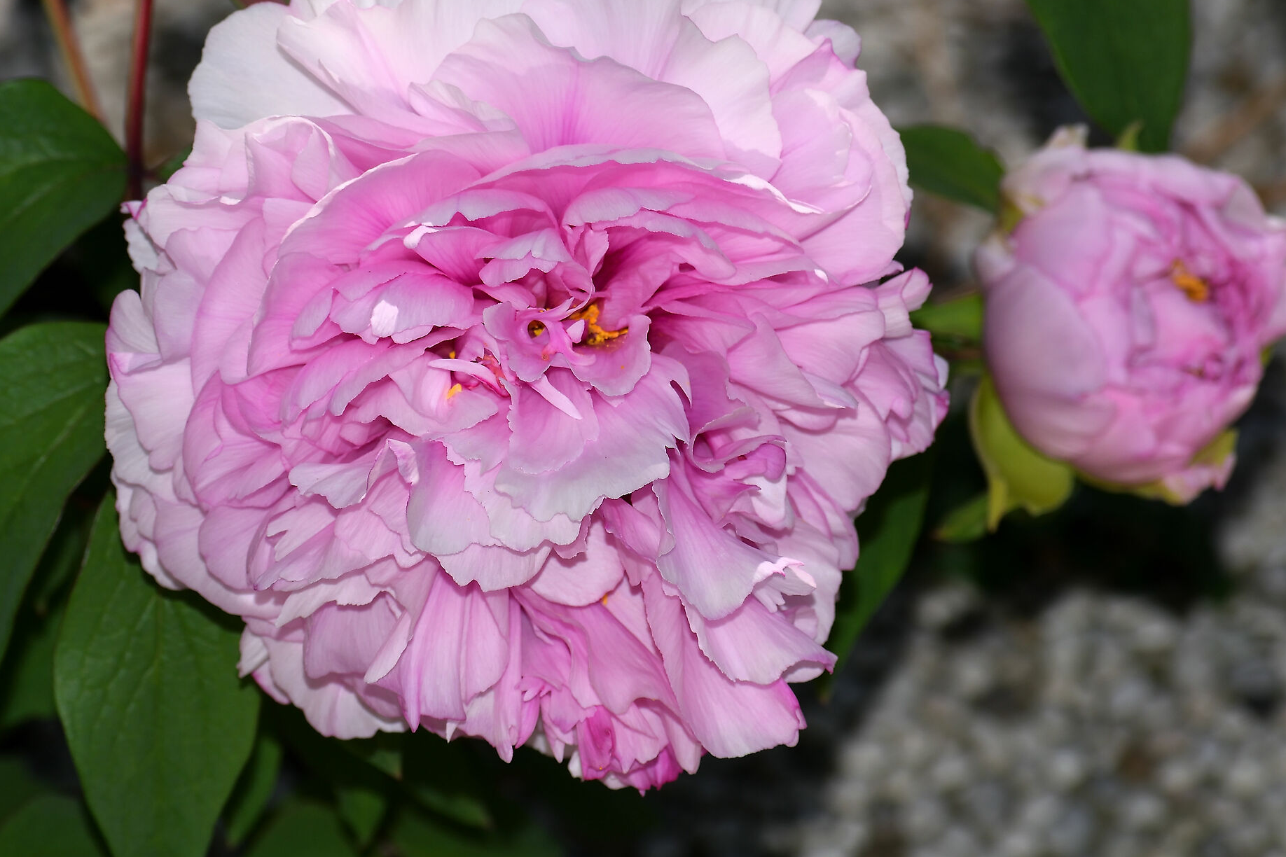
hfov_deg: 7.8
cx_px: 543
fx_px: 9453
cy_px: 354
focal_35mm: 265
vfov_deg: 5.2
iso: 100
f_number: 11
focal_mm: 135
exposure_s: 1/200
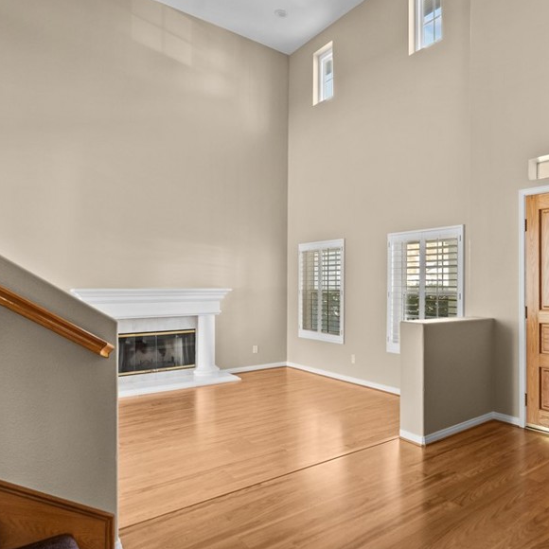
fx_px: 431
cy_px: 275
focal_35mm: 24
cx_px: 400
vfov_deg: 65.0
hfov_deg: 62.0
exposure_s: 1/3
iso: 2000
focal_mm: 16
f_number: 6.3
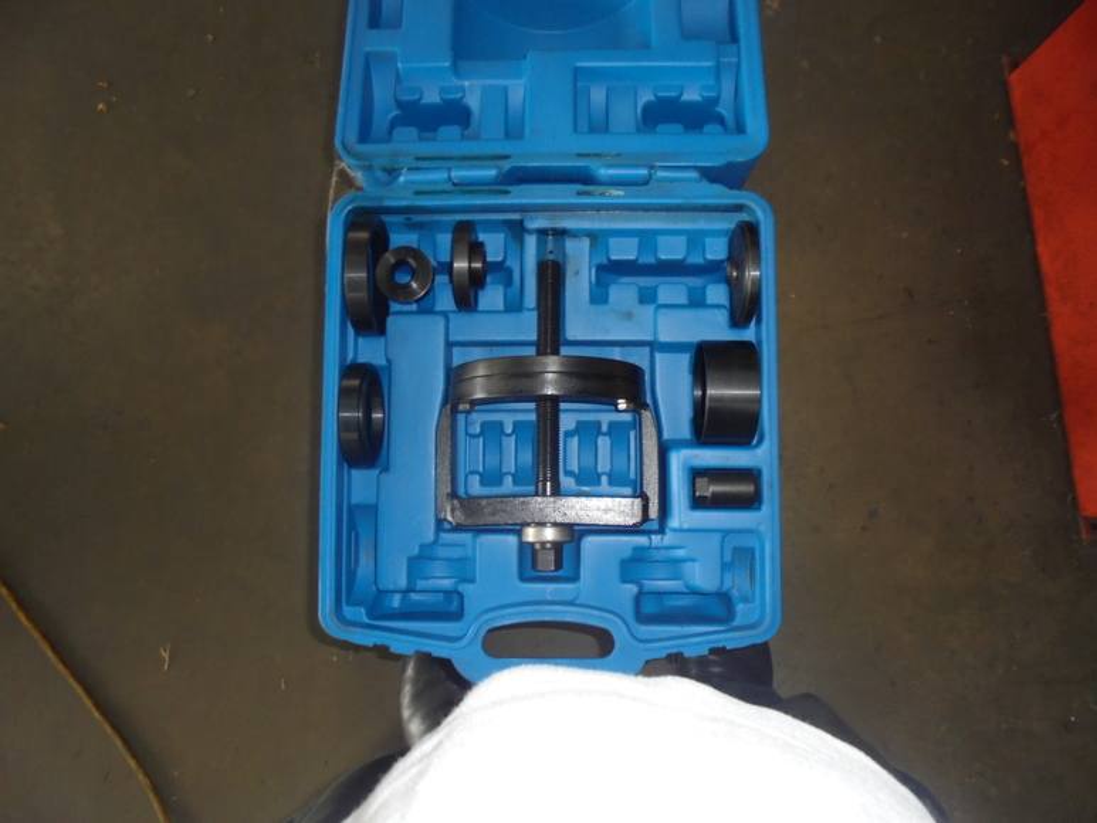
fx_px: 824
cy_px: 412
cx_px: 548
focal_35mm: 26
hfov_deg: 67.3
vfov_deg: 53.1
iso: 200
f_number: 3.5
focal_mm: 4.6
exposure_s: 1/30
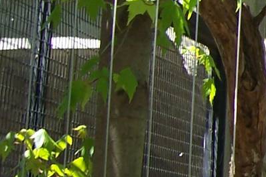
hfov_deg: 12.1
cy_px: -10
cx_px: 535
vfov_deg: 9.0
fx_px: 1115
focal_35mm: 151
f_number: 3
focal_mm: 6
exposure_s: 1/180
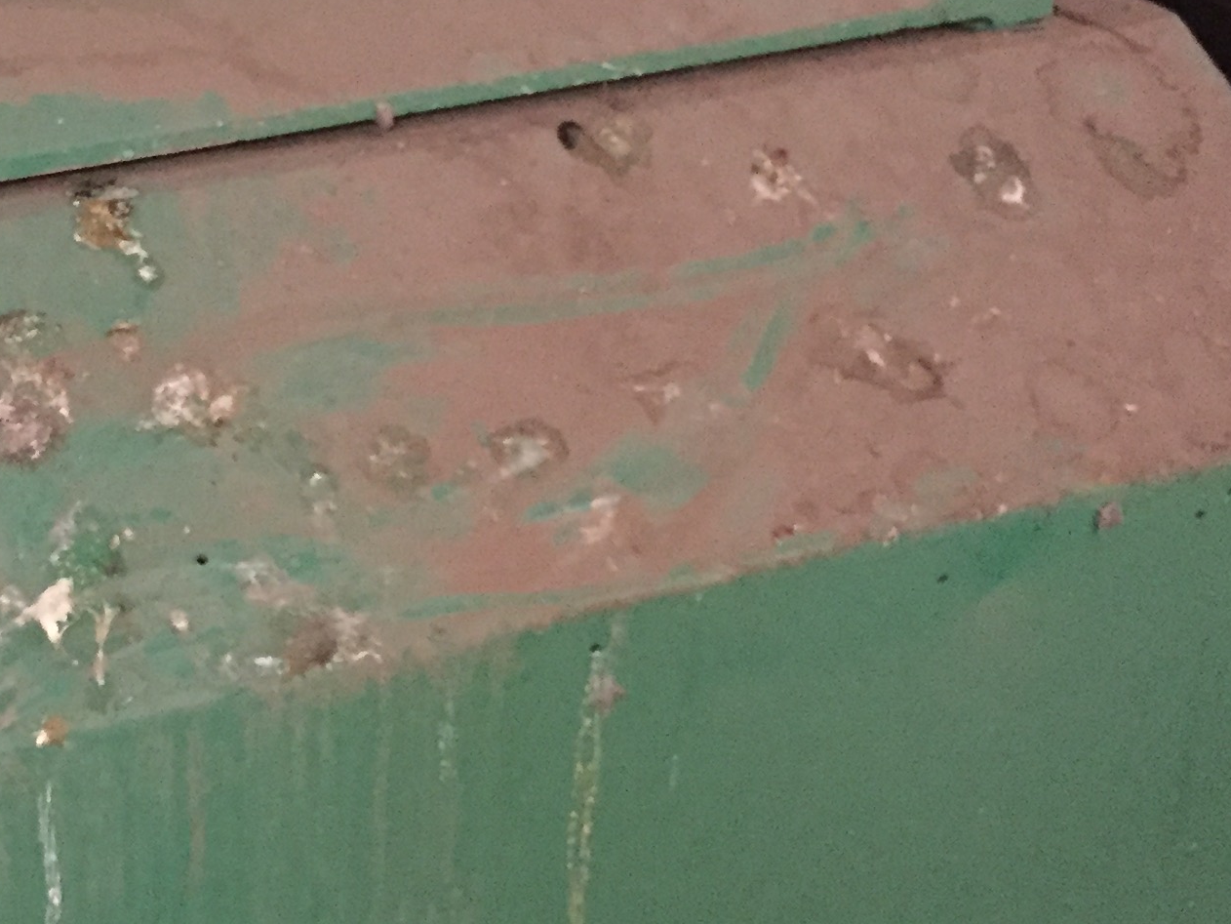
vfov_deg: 19.6
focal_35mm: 75
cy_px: 370
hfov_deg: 25.2
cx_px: 127
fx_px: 2668
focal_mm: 4.15
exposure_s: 1/15
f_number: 2.2
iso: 800
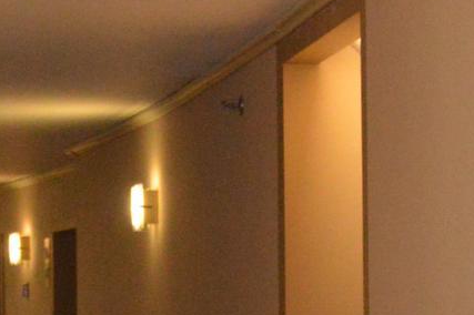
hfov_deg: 11.0
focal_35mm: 187
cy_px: 364
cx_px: 212
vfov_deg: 7.3
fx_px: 2460
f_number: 4.2
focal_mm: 26
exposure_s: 1/60
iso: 3200
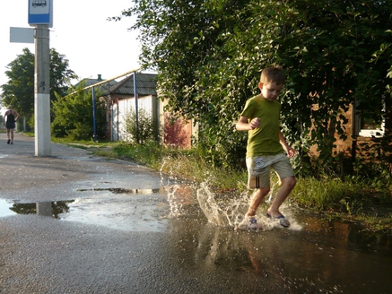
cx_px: 196
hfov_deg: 53.9
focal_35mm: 34
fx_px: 385
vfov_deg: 41.8
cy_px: 149
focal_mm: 5.5
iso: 100
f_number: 2.8
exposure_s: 1/400
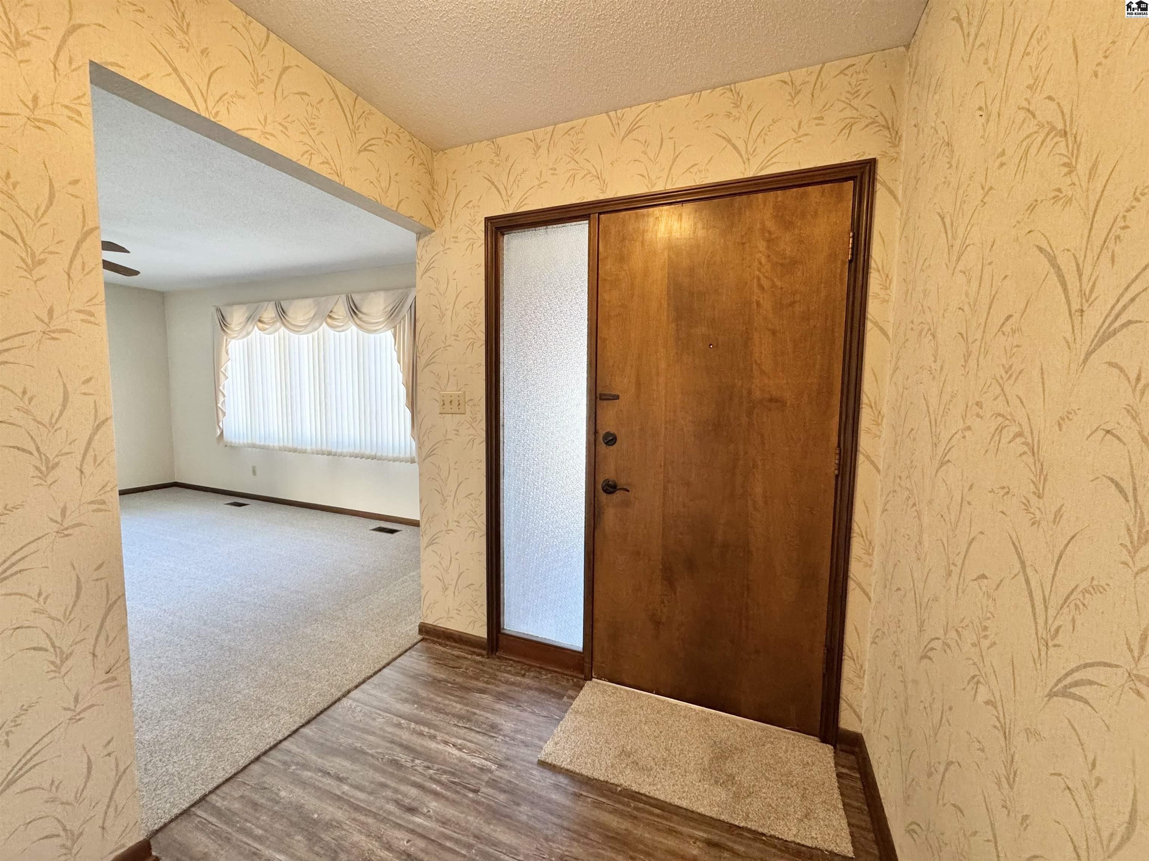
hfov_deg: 102.1
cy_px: 430
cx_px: 574
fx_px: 465
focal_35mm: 14
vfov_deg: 85.7
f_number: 2.2
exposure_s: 1/60
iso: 250
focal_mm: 2.22
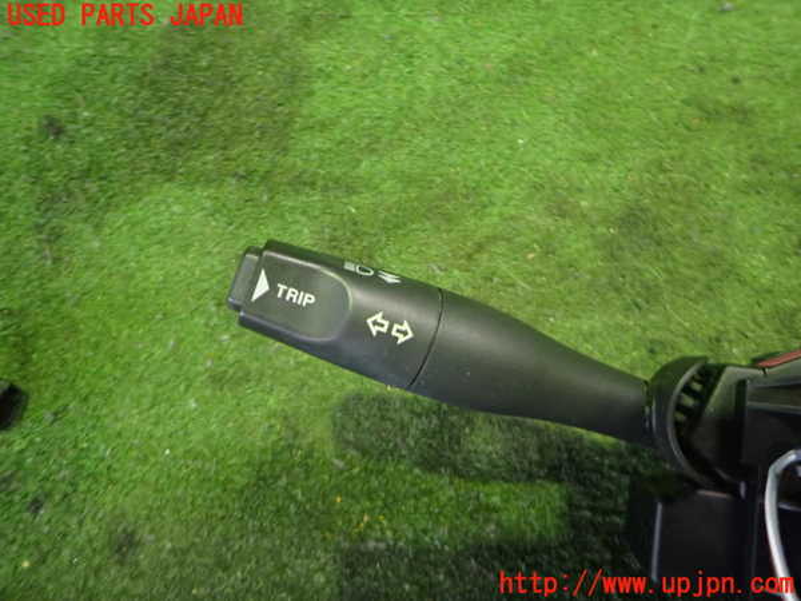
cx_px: 400
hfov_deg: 69.4
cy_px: 300
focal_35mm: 25
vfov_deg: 54.9
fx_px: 578
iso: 800
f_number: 2
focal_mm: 4.5
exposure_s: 1/30
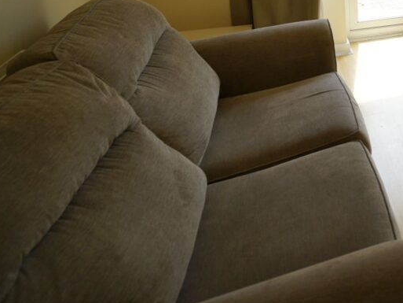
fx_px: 419
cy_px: -9
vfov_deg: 35.4
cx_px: 449
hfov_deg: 40.7
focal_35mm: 36
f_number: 4
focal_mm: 16
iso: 400
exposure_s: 1/640
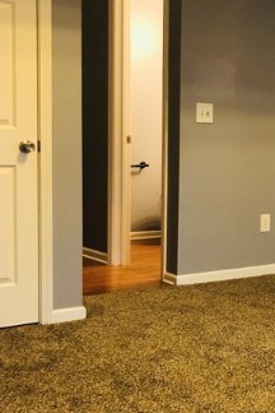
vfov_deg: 29.2
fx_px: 791
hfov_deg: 18.6
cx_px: 339
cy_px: 237
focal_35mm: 69
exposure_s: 1/15
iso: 100
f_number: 1.8
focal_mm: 3.99
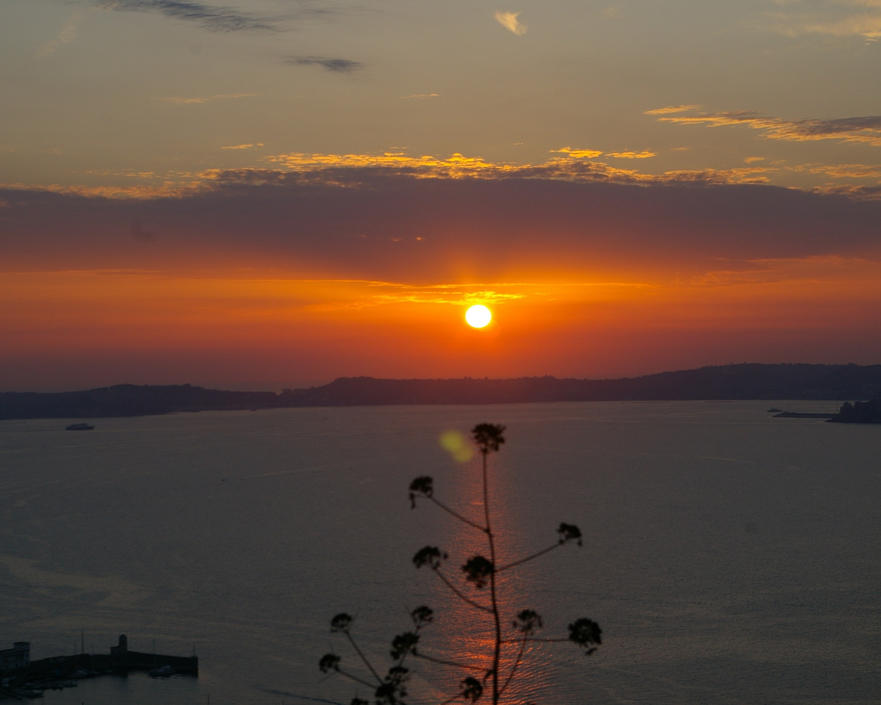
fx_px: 2440
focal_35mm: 94
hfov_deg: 20.5
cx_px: 456
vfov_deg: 16.4
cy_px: 352
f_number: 9.5
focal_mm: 55
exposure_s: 1/180
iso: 200
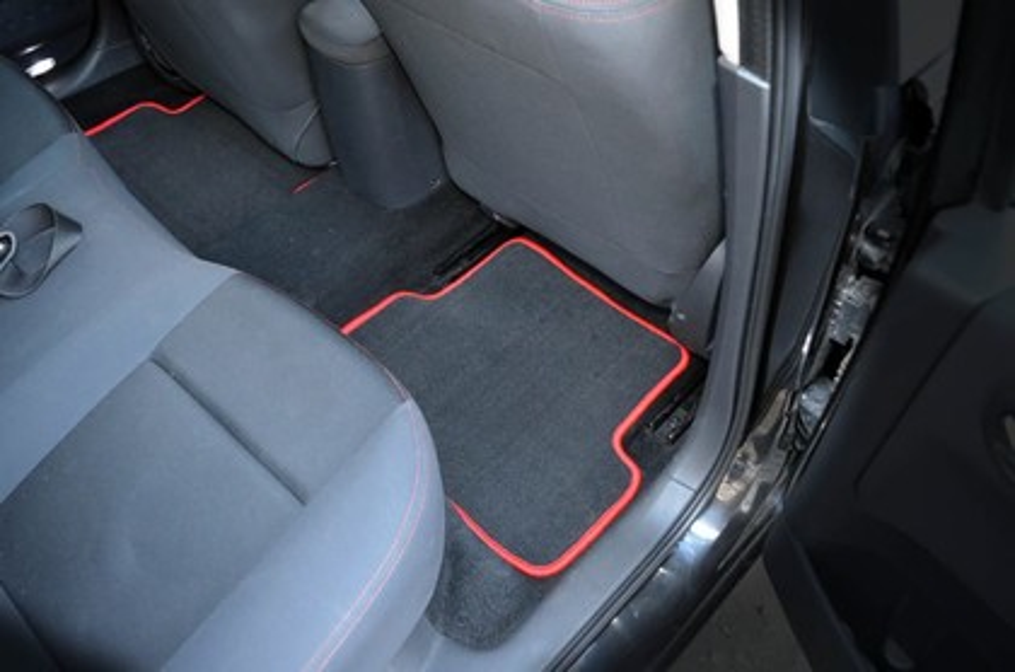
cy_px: 336
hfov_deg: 62.0
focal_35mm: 30
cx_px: 508
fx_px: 844
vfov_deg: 43.4
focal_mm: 20
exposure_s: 1/60
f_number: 3.8
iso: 2500
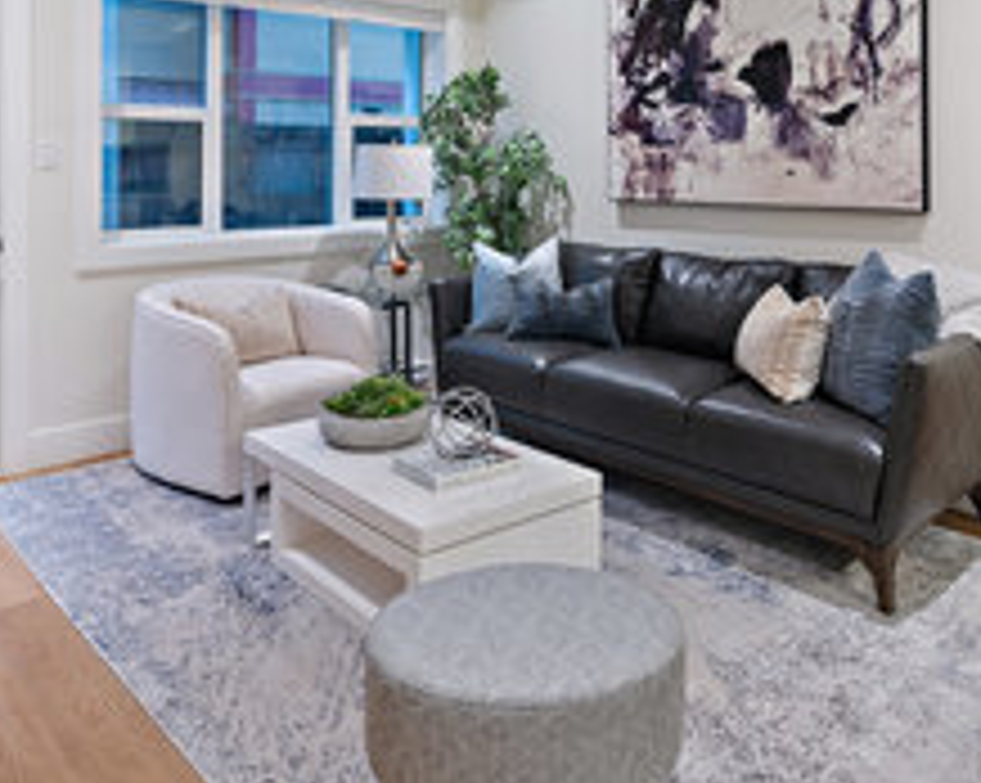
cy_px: 144
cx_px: 538
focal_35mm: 30
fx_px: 870
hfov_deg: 58.7
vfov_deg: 45.7
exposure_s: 1
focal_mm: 16
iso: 320
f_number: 7.1
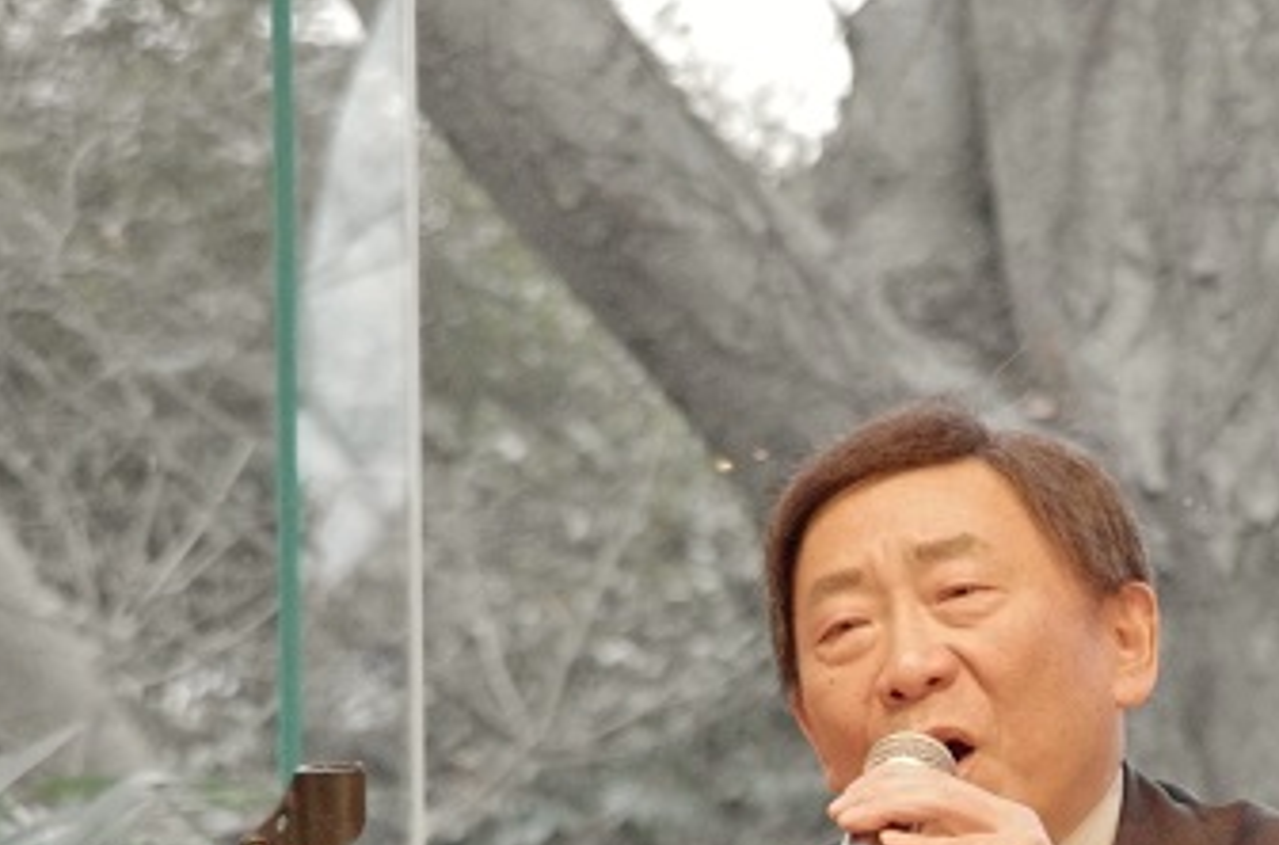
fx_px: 17083
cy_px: 870
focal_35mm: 482
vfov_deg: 2.8
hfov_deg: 4.3
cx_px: 997
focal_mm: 135
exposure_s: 1/100
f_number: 6.3
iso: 4000
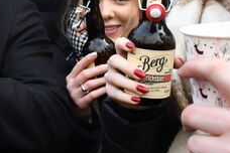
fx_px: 505
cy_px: 4
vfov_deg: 16.9
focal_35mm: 79
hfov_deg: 24.0
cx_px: -24
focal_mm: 10
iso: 1250
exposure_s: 1/250
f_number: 8
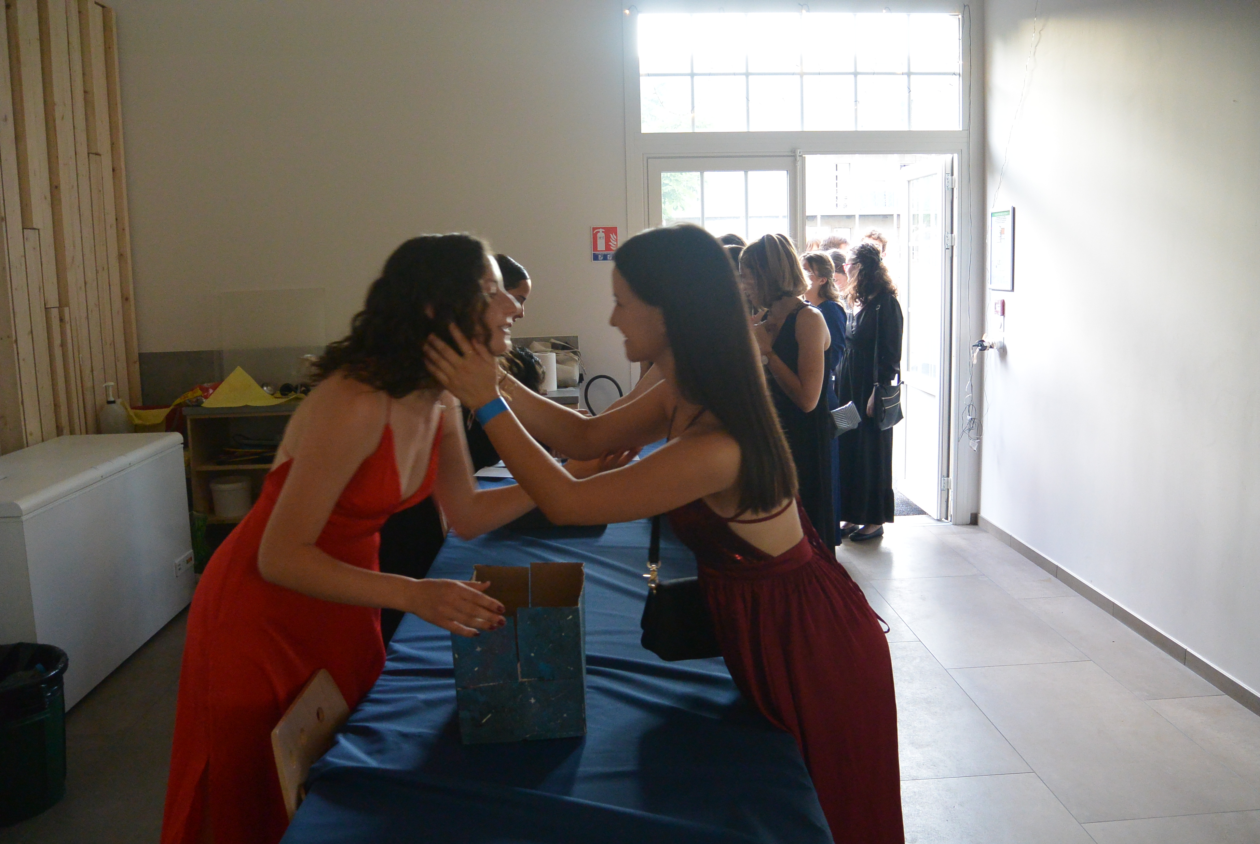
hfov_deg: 63.6
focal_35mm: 29
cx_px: 630
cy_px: 422
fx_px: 1016
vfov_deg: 45.1
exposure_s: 1/60
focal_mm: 11
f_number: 3.5
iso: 900
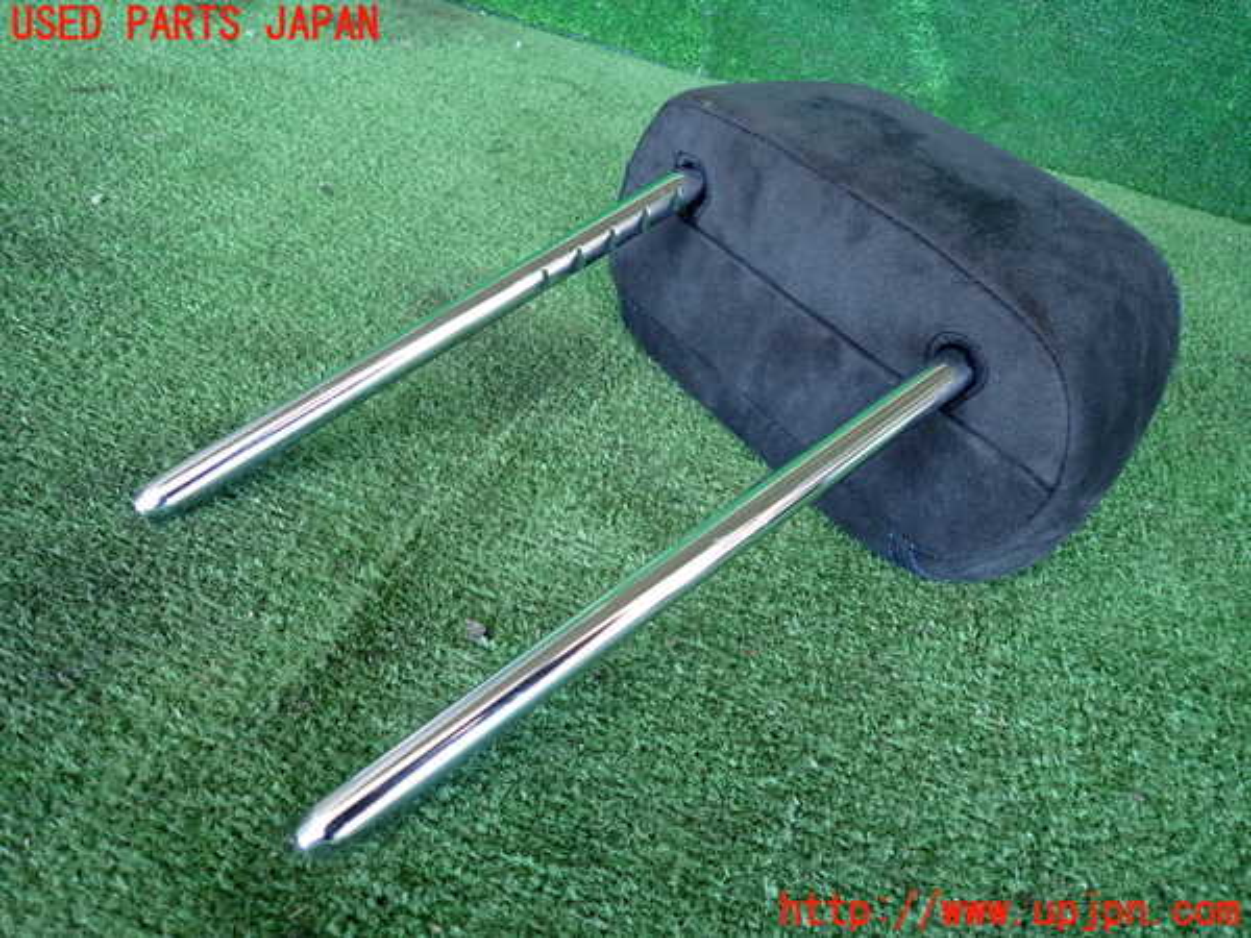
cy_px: 469
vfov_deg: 54.9
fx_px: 903
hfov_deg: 69.4
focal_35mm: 25
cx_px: 626
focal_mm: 4.5
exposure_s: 1/50
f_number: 2
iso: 200
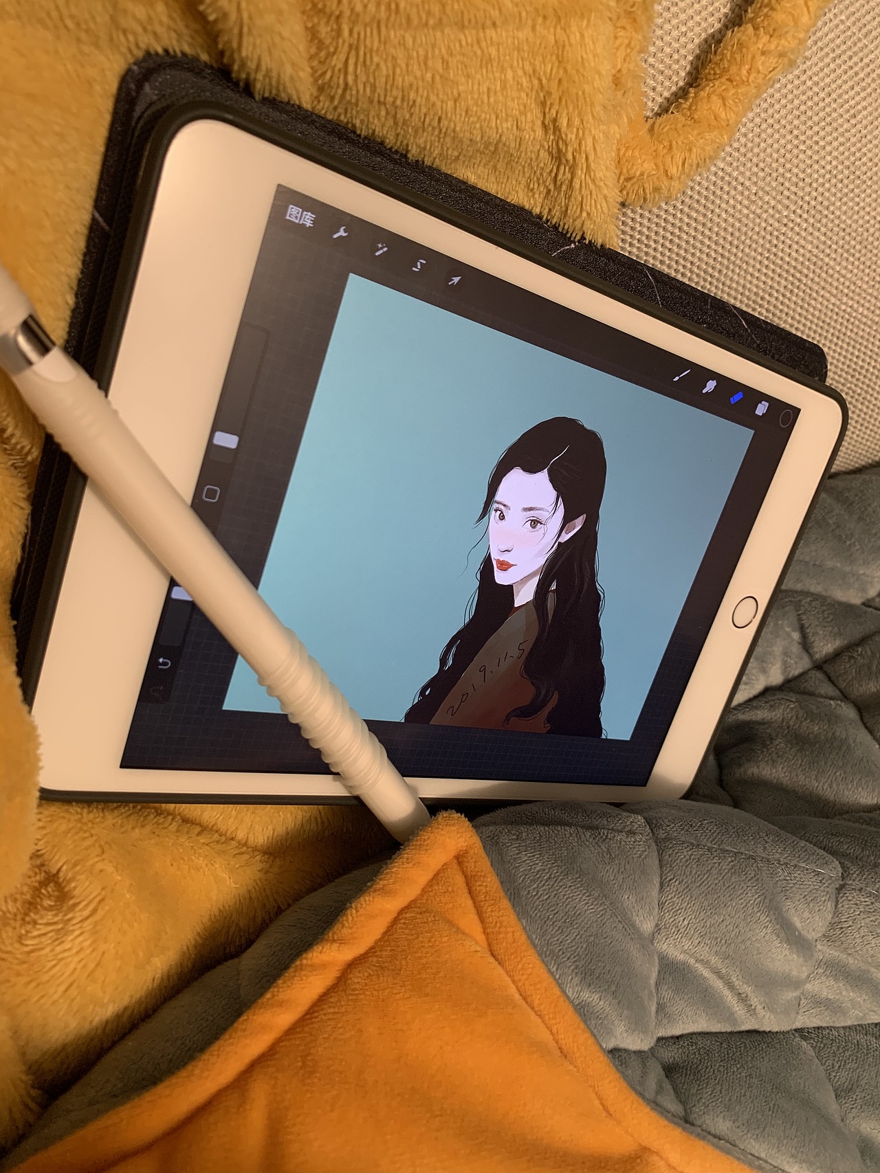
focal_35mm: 26
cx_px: 440
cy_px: 586
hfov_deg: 53.1
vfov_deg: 67.3
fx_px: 881
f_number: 1.8
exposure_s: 1/50
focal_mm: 4.25
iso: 100
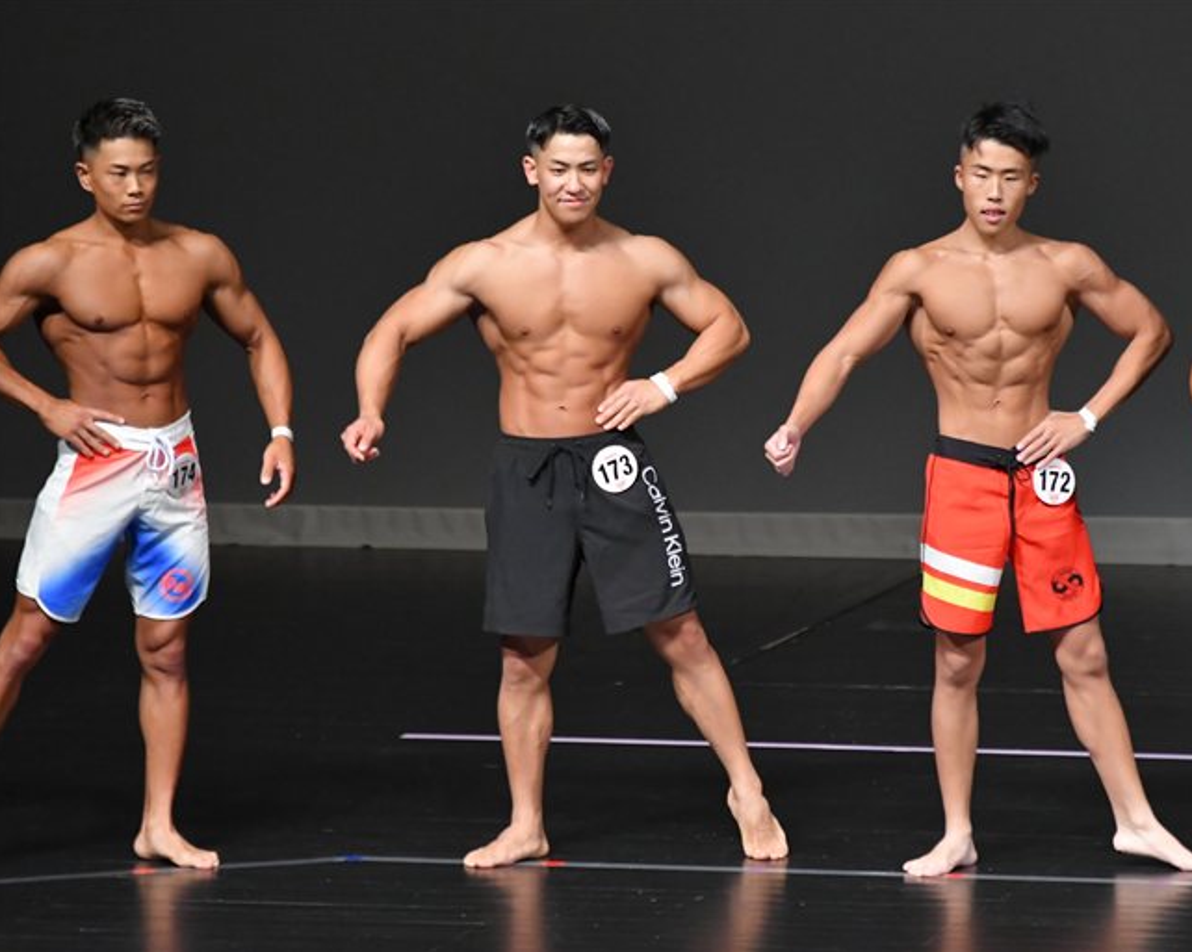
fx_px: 13788
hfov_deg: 5.0
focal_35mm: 391
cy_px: 477
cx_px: 710
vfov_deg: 4.0
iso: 4000
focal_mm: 230
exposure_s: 1/400
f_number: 5.6
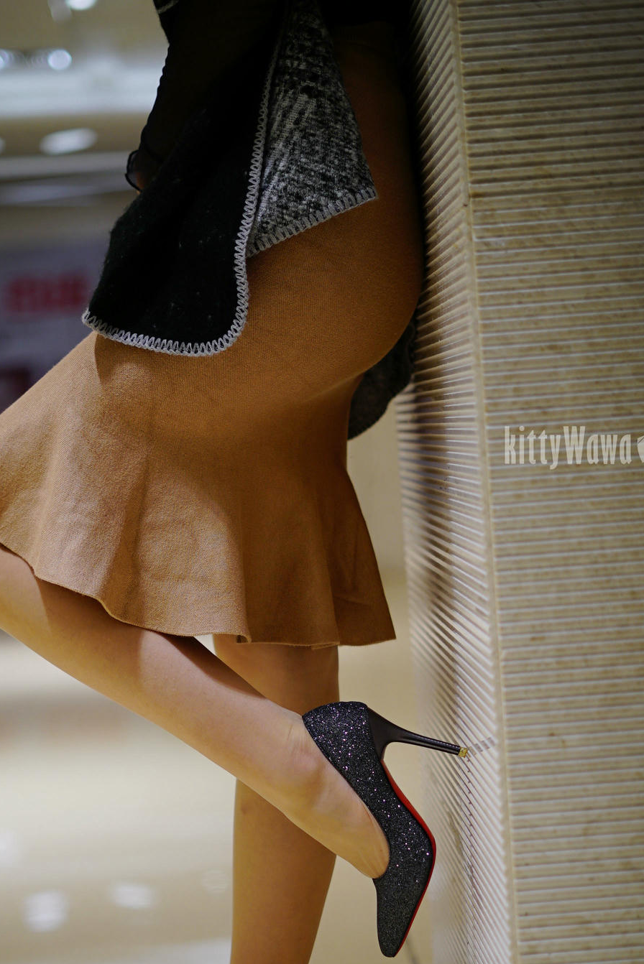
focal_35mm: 79
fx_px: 2117
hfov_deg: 17.3
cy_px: 704
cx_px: 239
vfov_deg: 25.4
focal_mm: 50
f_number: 1.8
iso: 100
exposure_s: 1/160
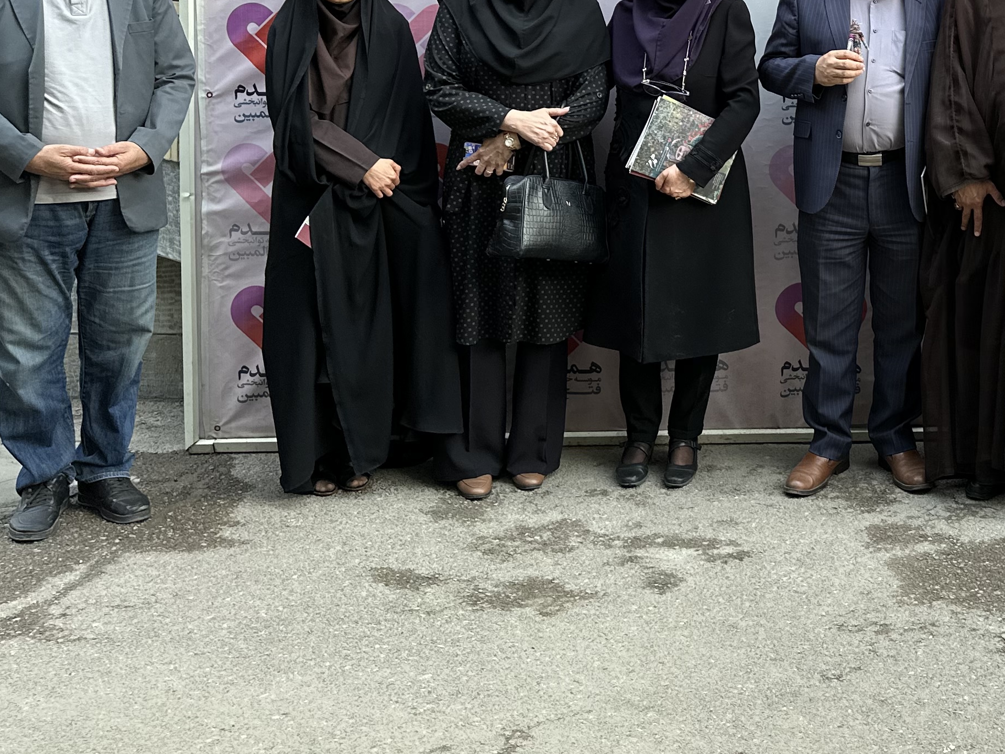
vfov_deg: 26.4
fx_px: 1539
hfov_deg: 33.7
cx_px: 957
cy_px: 43
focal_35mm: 53
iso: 50
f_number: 1.78
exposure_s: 1/123
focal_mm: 6.86
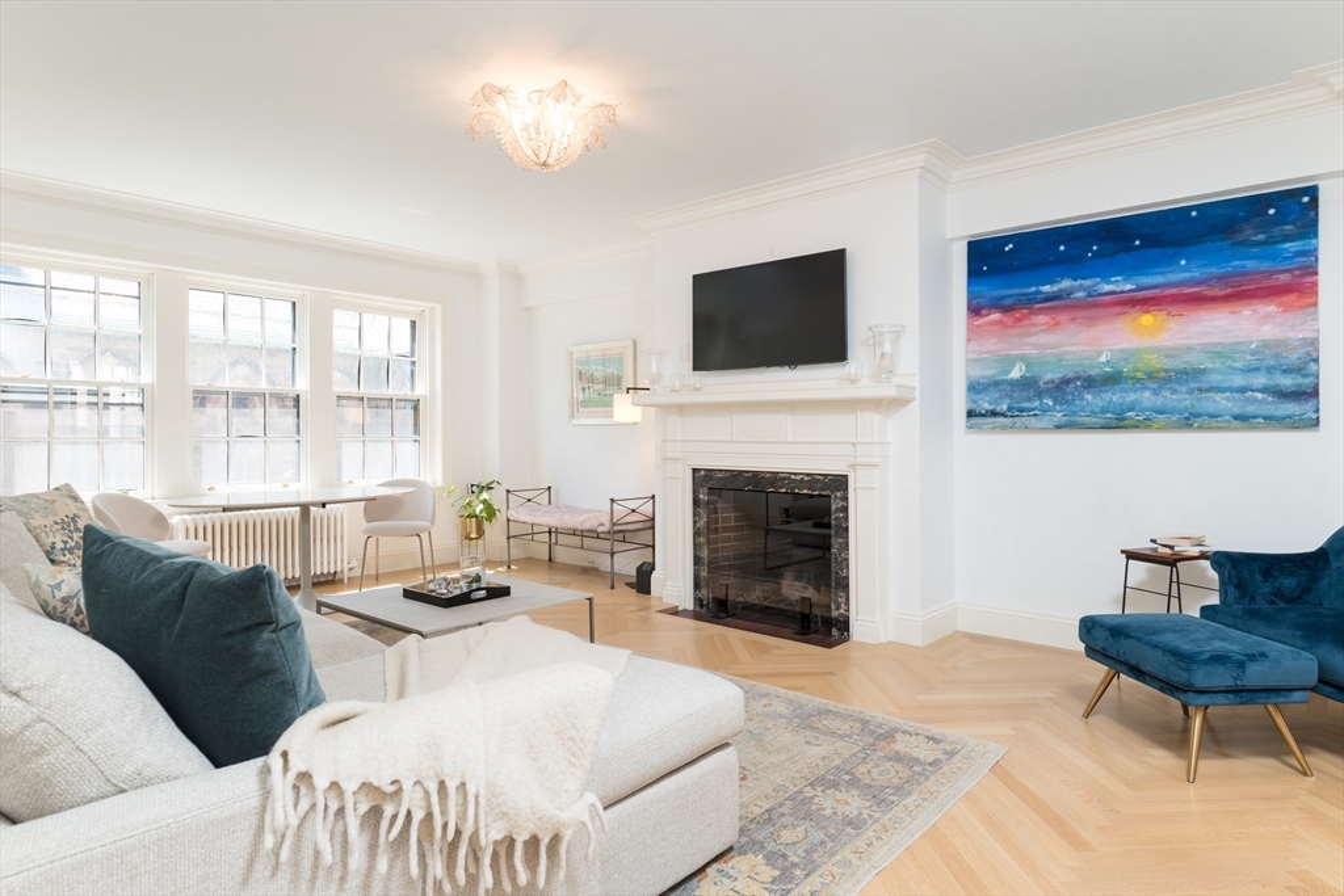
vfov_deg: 61.9
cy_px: 448
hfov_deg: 84.0
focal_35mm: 20
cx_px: 672
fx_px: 747
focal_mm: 20
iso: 800
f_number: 7.1
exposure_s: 1/80
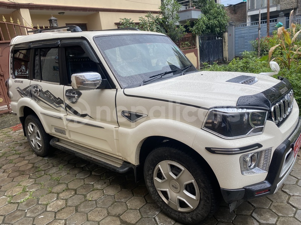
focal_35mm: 26
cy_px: 112
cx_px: 150
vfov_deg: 53.1
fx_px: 226
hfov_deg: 67.3
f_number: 1.8
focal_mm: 4.25
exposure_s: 1/216
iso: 32
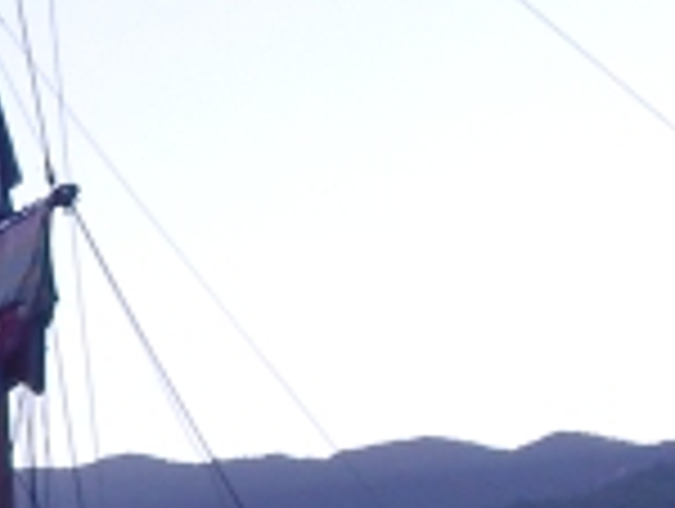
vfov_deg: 5.7
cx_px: -1040
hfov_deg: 7.1
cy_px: 580
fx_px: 5059
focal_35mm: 259
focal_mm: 6.8
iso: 125
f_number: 3.4
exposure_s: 1/800
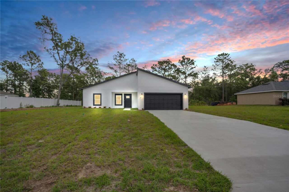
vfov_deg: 73.7
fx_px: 128
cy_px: 96
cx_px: 144
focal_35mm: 16
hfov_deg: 96.8
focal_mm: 16
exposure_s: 1/160
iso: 100
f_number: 8
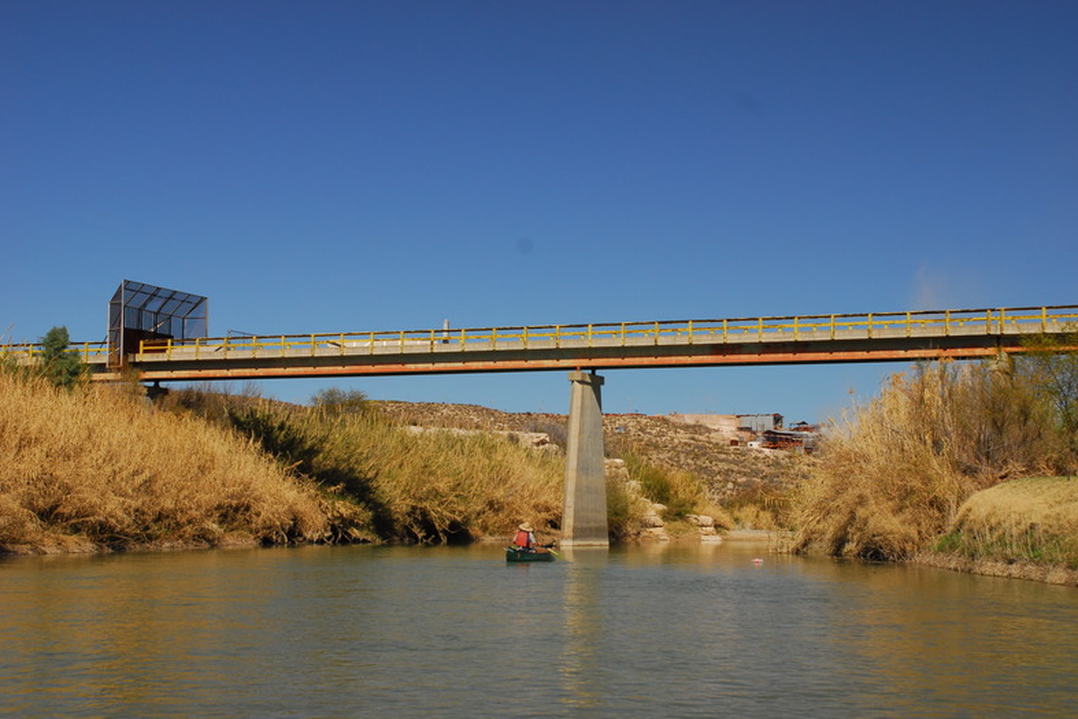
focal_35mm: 58
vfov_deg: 23.4
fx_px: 1737
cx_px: 545
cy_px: 361
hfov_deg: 34.5
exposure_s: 1/250
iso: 160
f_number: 8
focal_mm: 38
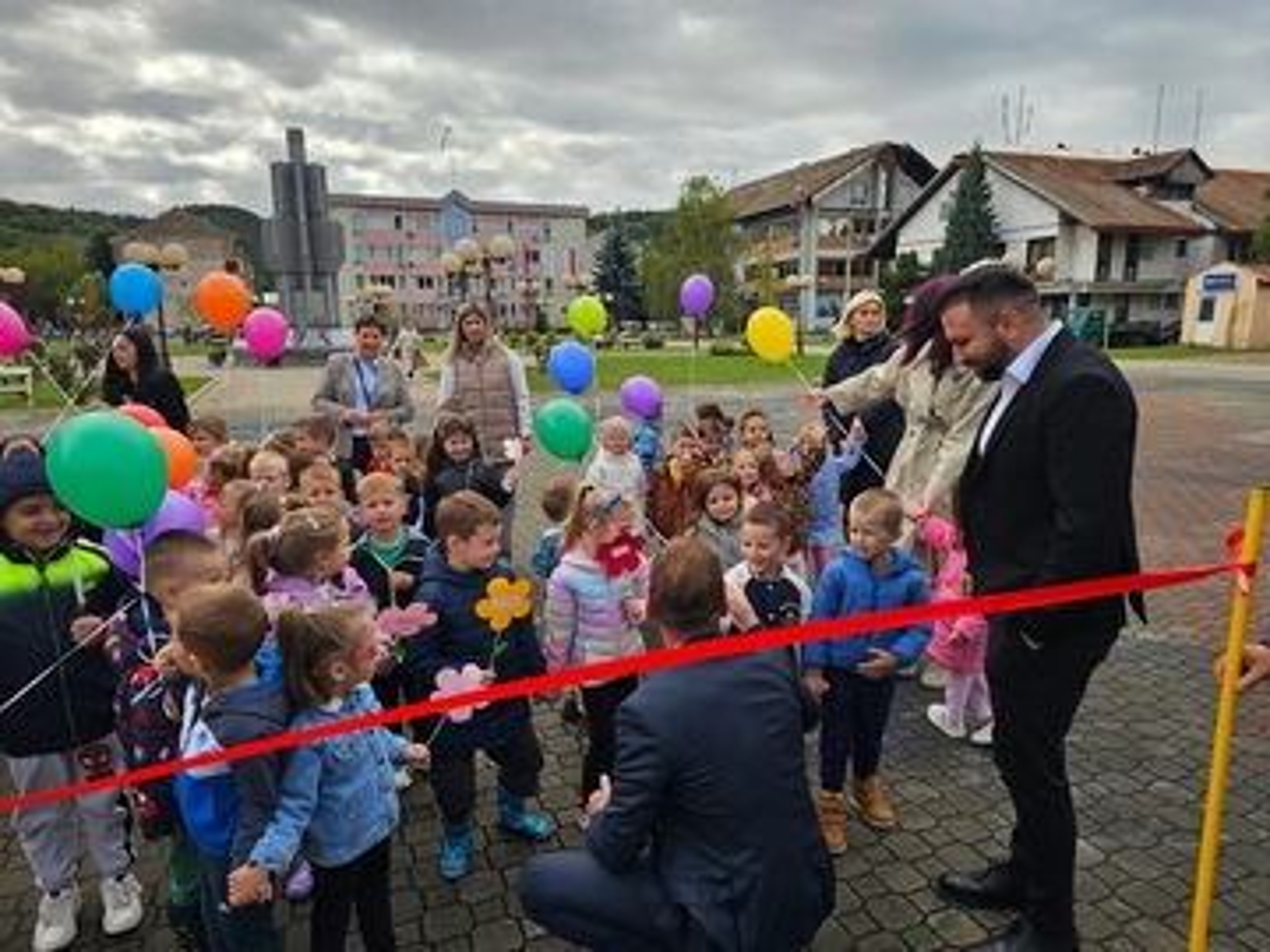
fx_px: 844
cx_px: 635
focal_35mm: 23
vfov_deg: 58.9
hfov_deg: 73.9
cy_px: 476
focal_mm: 6.3
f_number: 1.7
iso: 10
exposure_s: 1/415
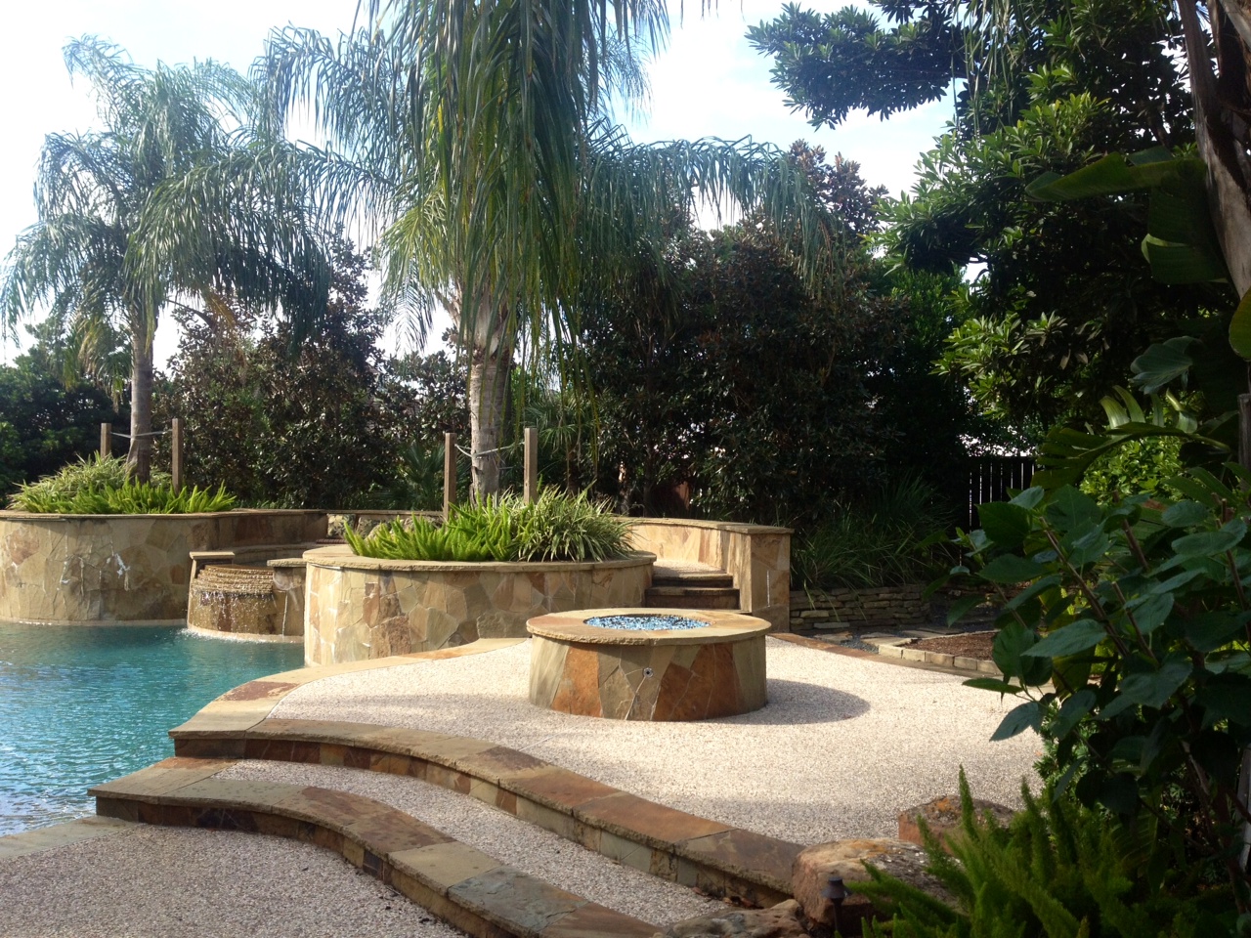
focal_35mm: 35
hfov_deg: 52.6
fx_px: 1265
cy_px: 469
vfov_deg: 40.7
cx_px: 626
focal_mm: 4.28
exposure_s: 1/620
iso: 64
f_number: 2.4
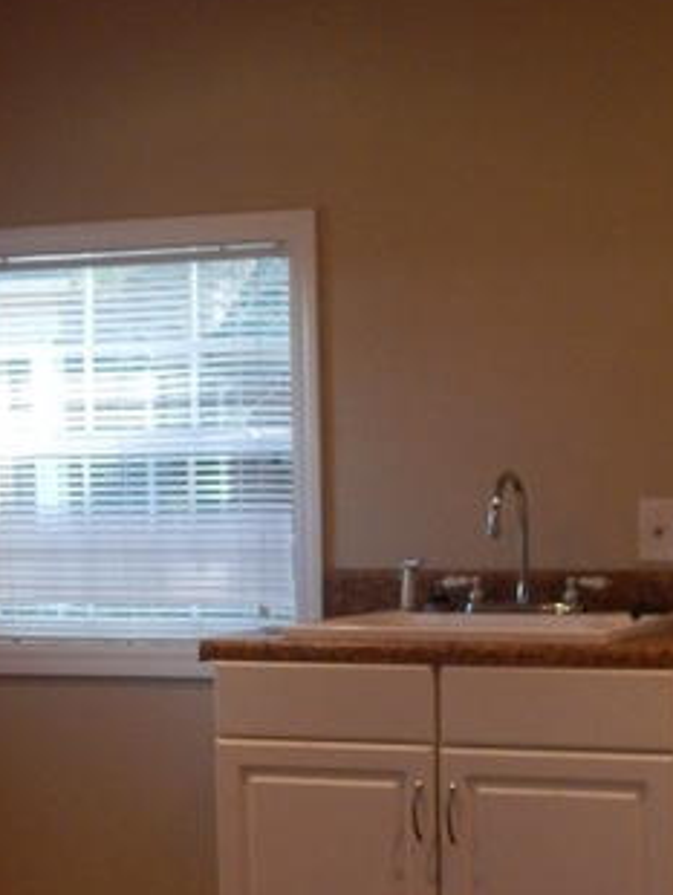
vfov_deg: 23.8
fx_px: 2071
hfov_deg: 18.4
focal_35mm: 80
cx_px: 416
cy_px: 788
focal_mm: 5.6
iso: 400
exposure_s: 1/125
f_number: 3.2
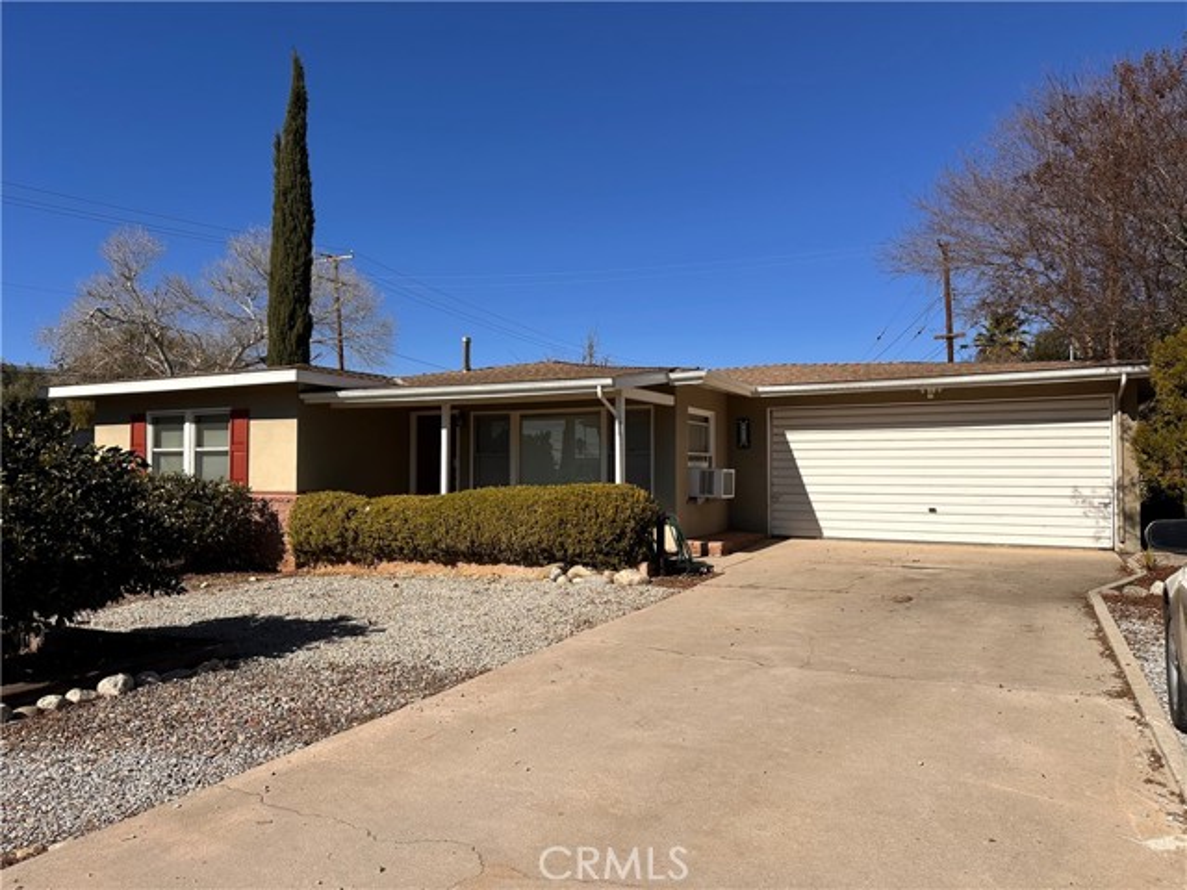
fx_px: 823
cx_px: 594
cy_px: 445
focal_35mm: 24
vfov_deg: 56.8
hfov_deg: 71.6
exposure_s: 1/7576
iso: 80
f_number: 1.78
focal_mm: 6.86
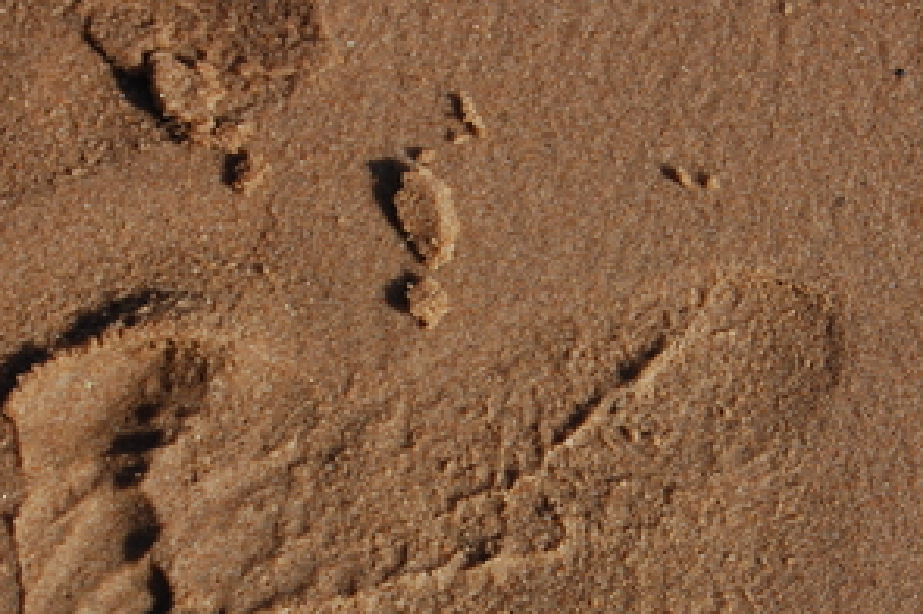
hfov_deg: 16.3
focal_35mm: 126
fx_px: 3221
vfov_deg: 10.9
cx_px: 501
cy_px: 453
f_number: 9
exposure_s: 1/320
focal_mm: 55
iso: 200
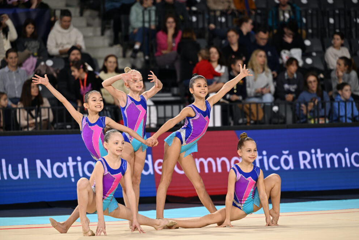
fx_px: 1905
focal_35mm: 191
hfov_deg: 10.8
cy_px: 121
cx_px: 182
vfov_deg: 7.2
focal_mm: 185
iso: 1000
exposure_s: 1/1000
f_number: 3.5
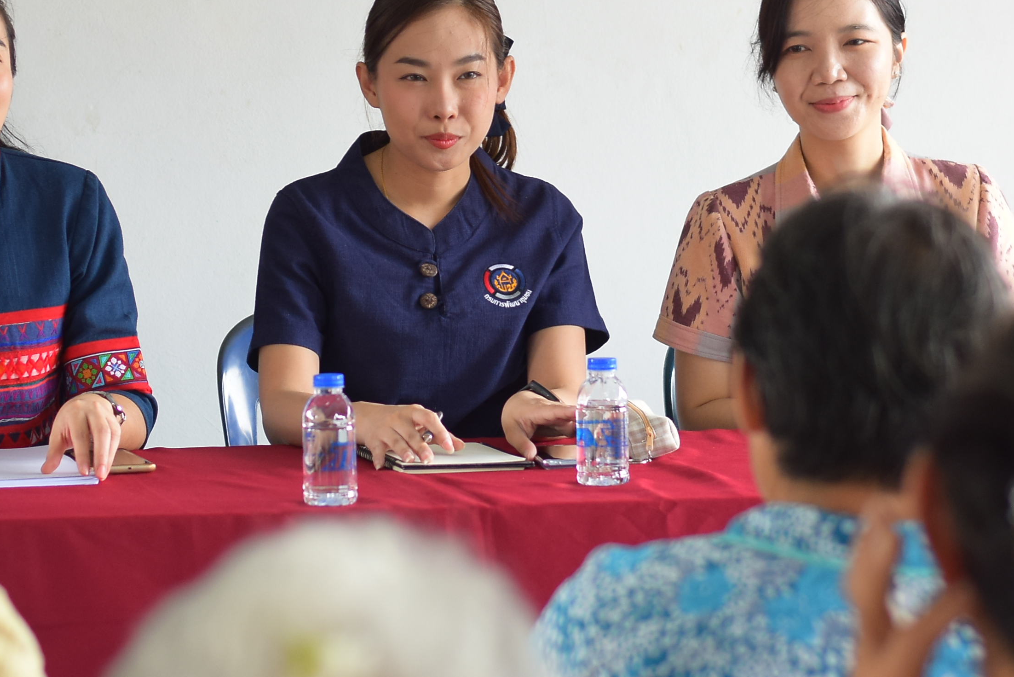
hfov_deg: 13.4
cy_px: 174
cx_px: 441
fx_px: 4311
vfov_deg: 9.0
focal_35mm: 153
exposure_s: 1/200
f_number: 2.8
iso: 400
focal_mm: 50
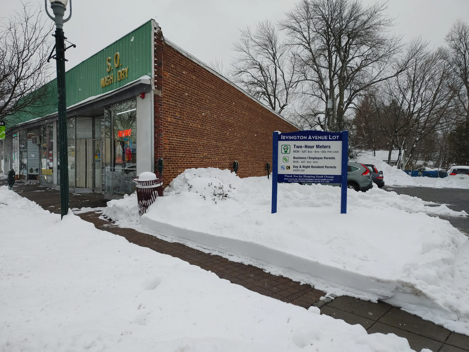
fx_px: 352
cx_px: 234
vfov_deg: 53.1
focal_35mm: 26
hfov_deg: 67.3
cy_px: 176
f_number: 1.8
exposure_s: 1/2198
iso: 100
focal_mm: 5.58
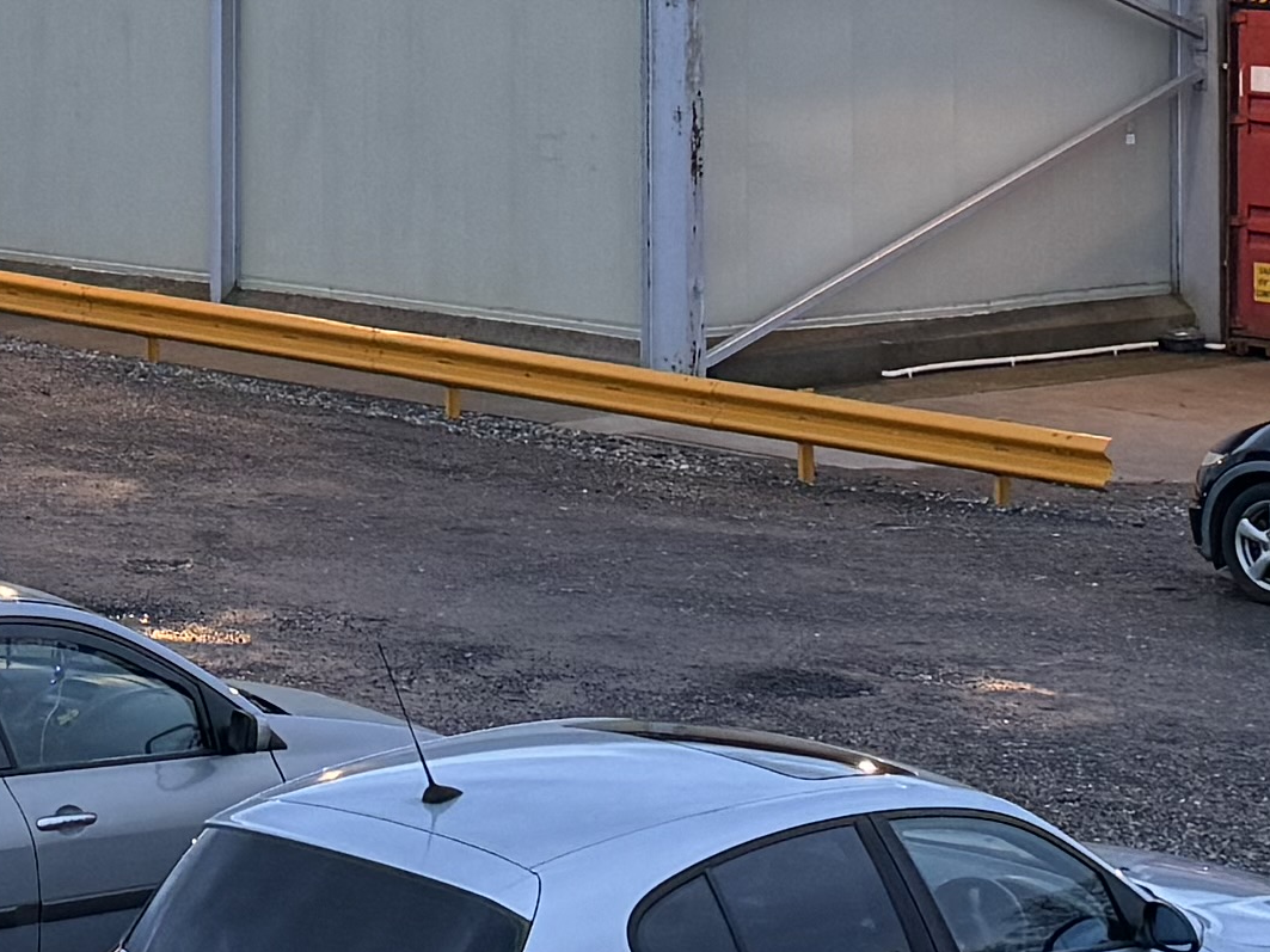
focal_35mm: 129
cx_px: 12
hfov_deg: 15.0
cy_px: -289
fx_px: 4732
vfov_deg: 11.2
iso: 200
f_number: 1.78
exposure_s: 1/100
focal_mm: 6.86
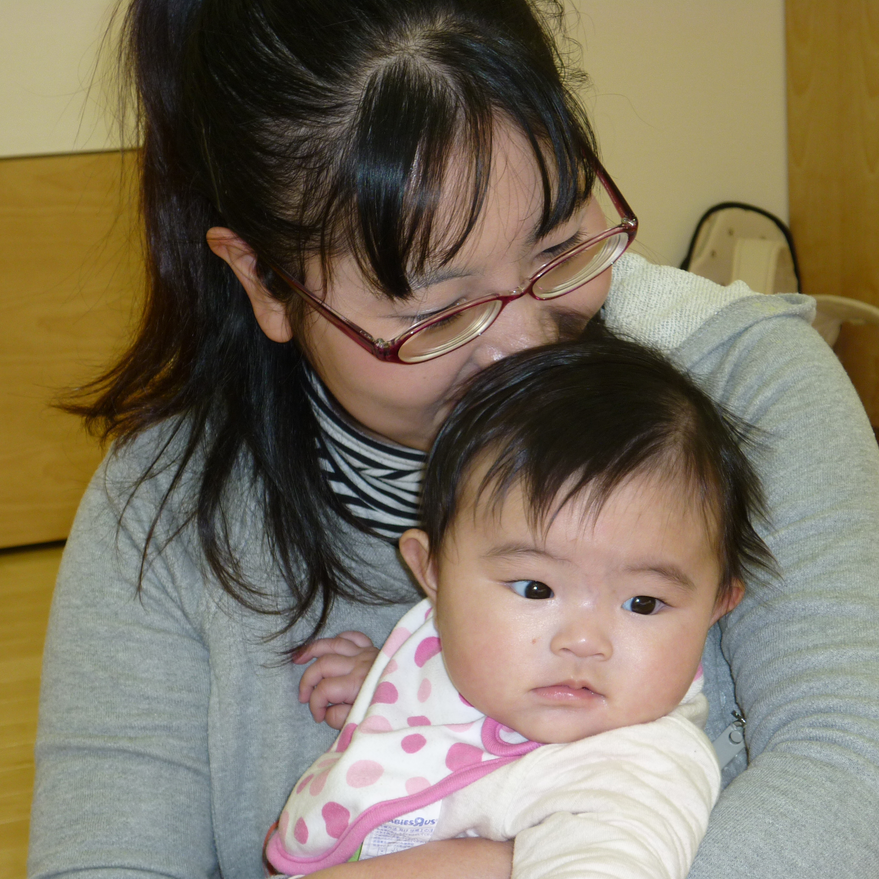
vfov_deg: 18.1
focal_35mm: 96
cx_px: 489
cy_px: 440
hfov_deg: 18.1
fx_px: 2758
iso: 100
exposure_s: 1/40
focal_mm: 13.3
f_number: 4.2
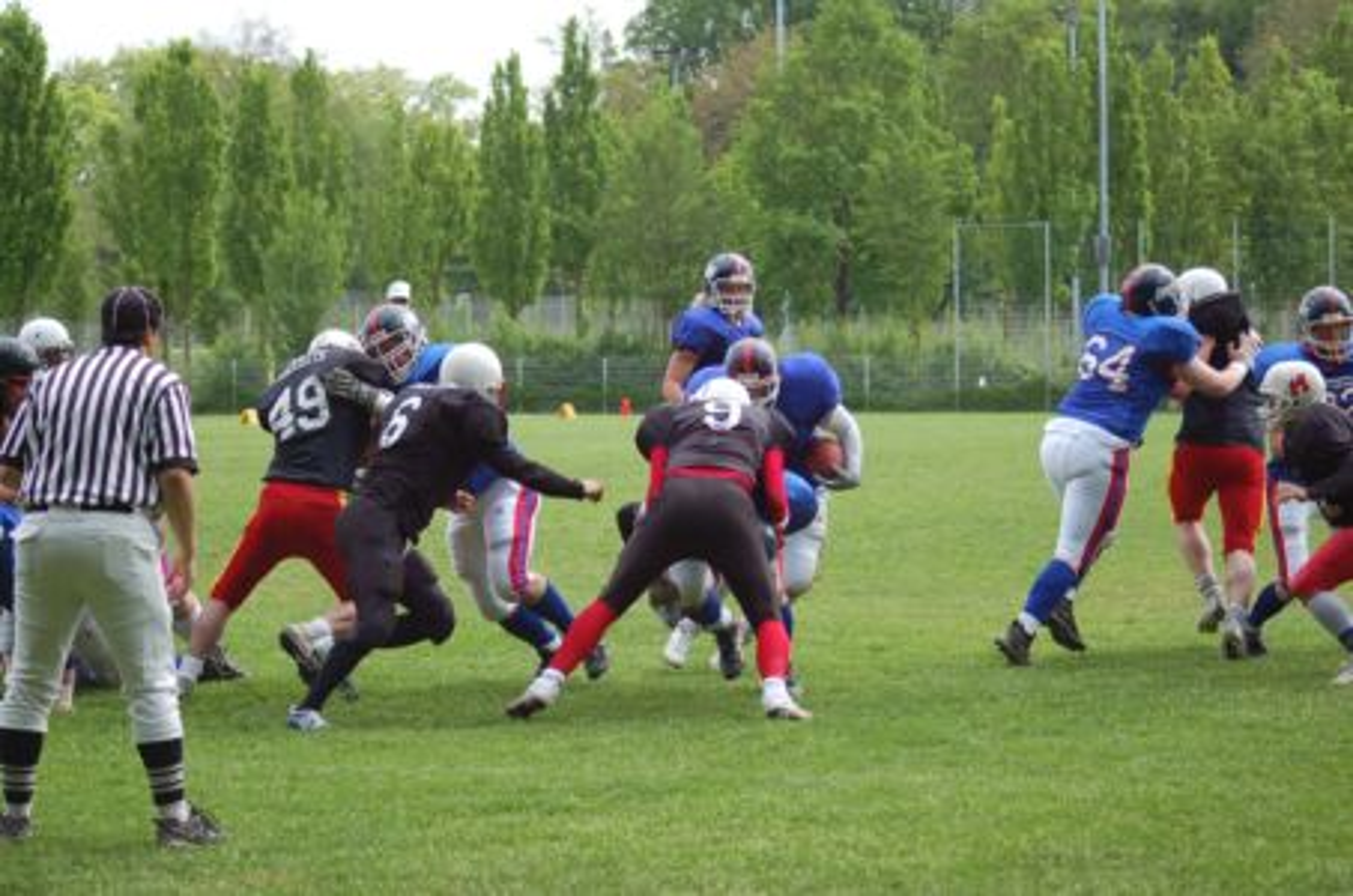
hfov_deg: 19.5
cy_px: 448
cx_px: 676
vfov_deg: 13.0
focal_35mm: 105
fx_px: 3938
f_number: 4
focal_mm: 70
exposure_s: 1/800
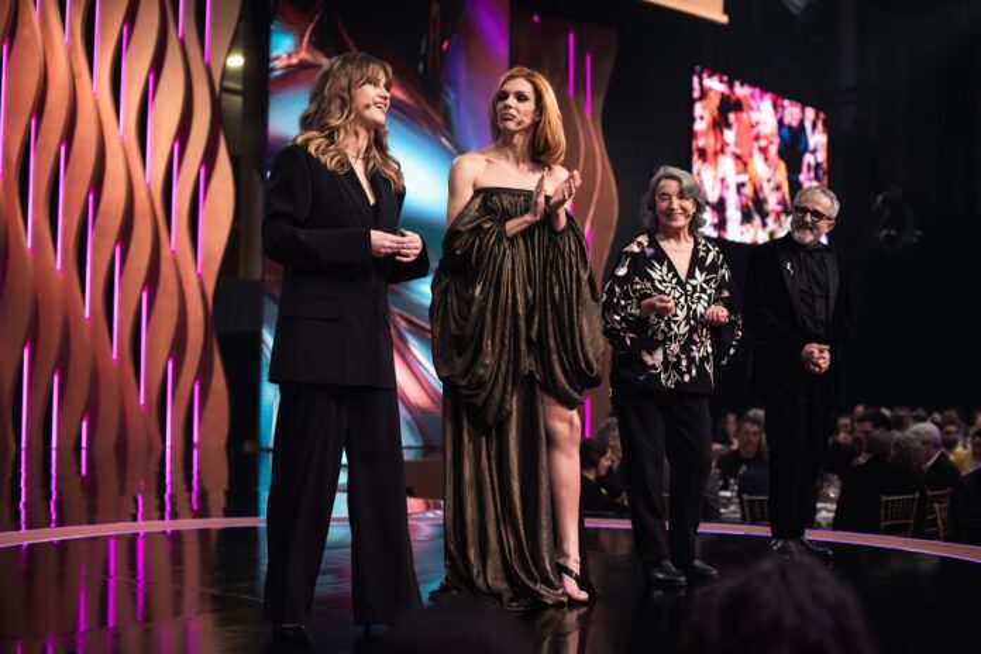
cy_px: 327
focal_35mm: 50
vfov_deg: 27.0
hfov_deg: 39.6
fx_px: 1362
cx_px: 490
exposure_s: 1/800
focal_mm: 50
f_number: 2.8
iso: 3200
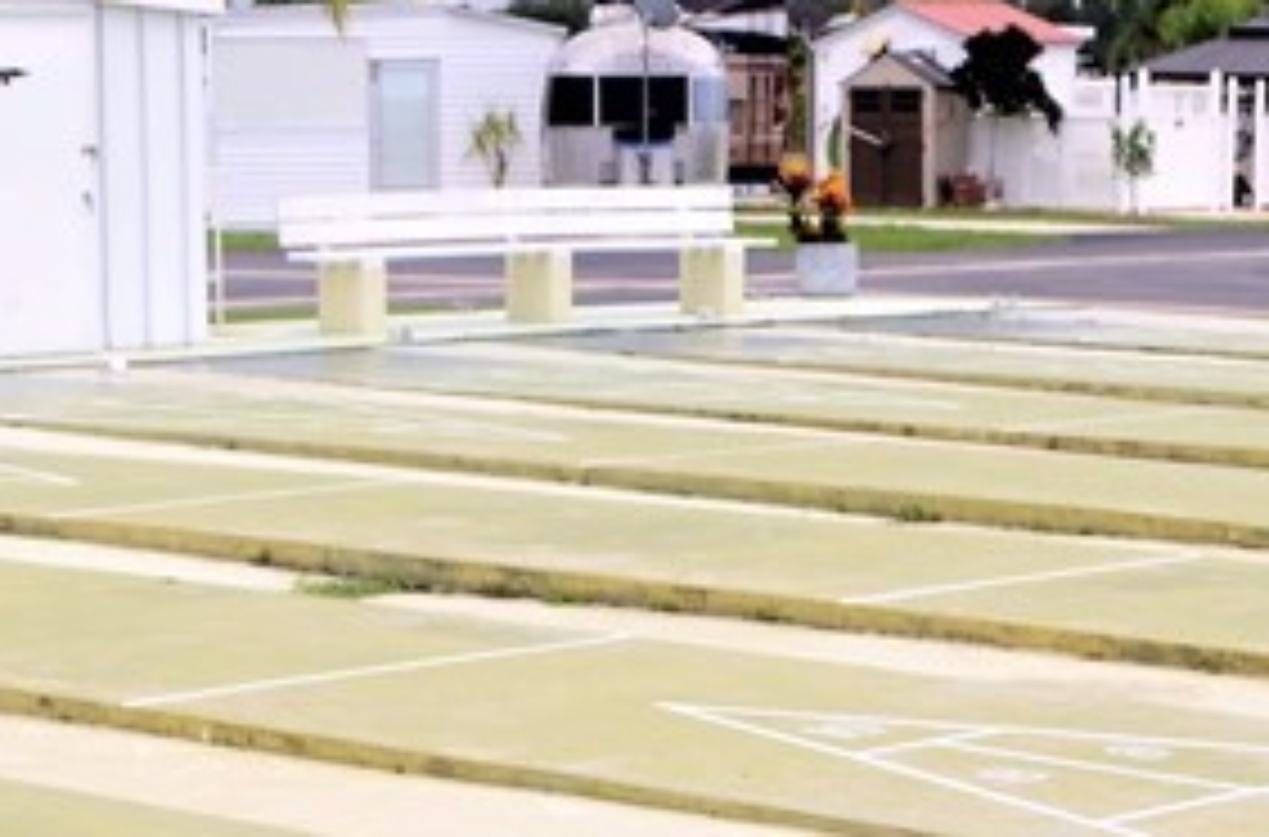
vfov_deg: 11.5
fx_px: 4075
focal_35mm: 116
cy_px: 992
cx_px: 457
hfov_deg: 17.7
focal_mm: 20
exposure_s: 1/500
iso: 100
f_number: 3.5
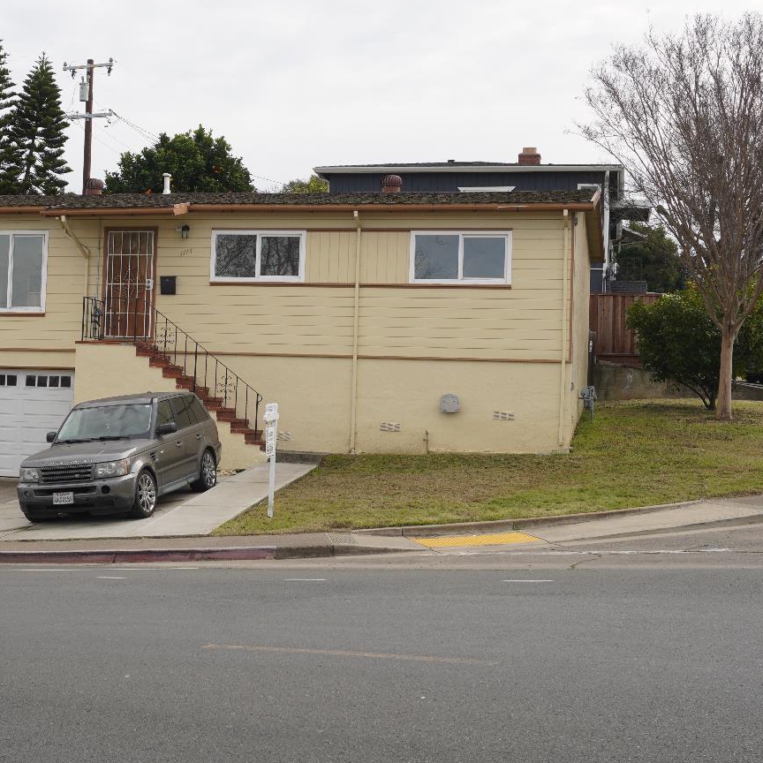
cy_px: 332
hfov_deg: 28.5
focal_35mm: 60
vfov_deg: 28.7
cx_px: 251
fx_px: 1490
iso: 200
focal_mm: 27
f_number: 8
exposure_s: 1/320
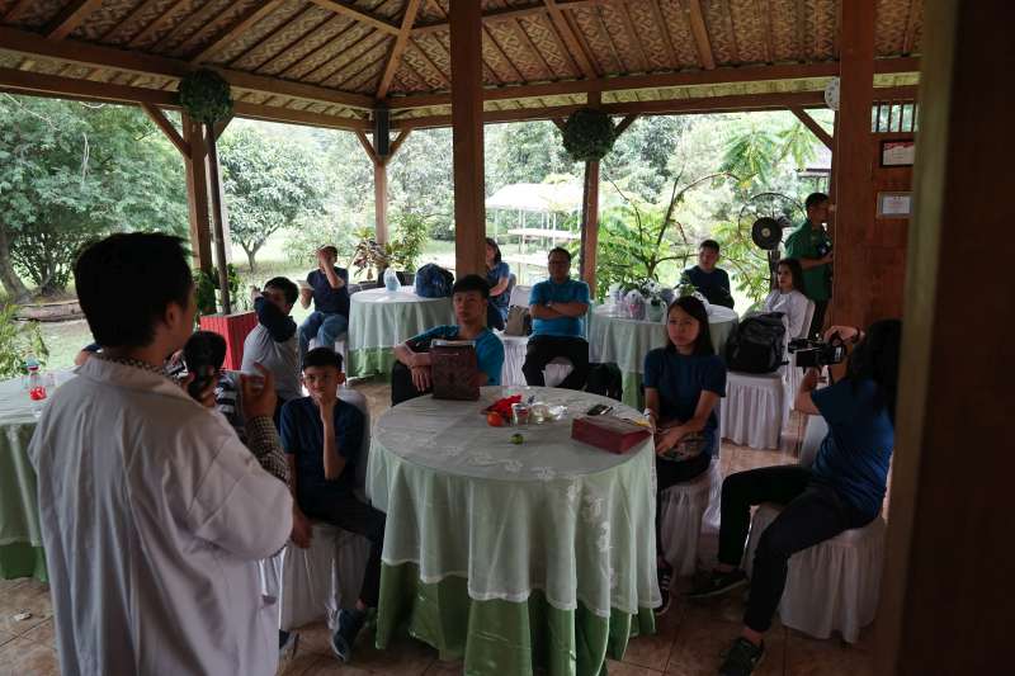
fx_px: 676
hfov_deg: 73.8
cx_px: 508
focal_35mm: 24
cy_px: 338
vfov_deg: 53.1
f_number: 4
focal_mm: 24
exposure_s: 1/160
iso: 800
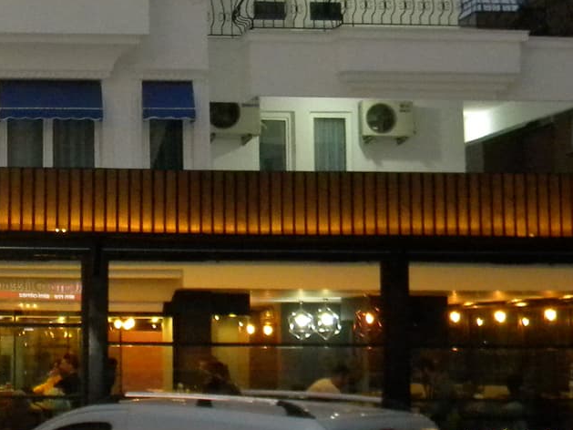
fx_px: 1474
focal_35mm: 89
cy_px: 208
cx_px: -185
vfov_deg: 16.6
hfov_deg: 20.1
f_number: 3.5
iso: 495
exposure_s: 1/26
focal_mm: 5
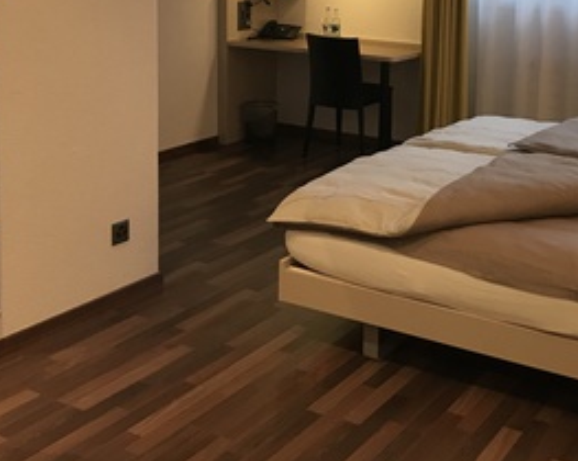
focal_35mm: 52
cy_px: 67
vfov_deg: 28.2
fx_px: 889
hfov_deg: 35.6
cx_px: 393
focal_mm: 3.99
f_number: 1.8
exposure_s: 1/33
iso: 40
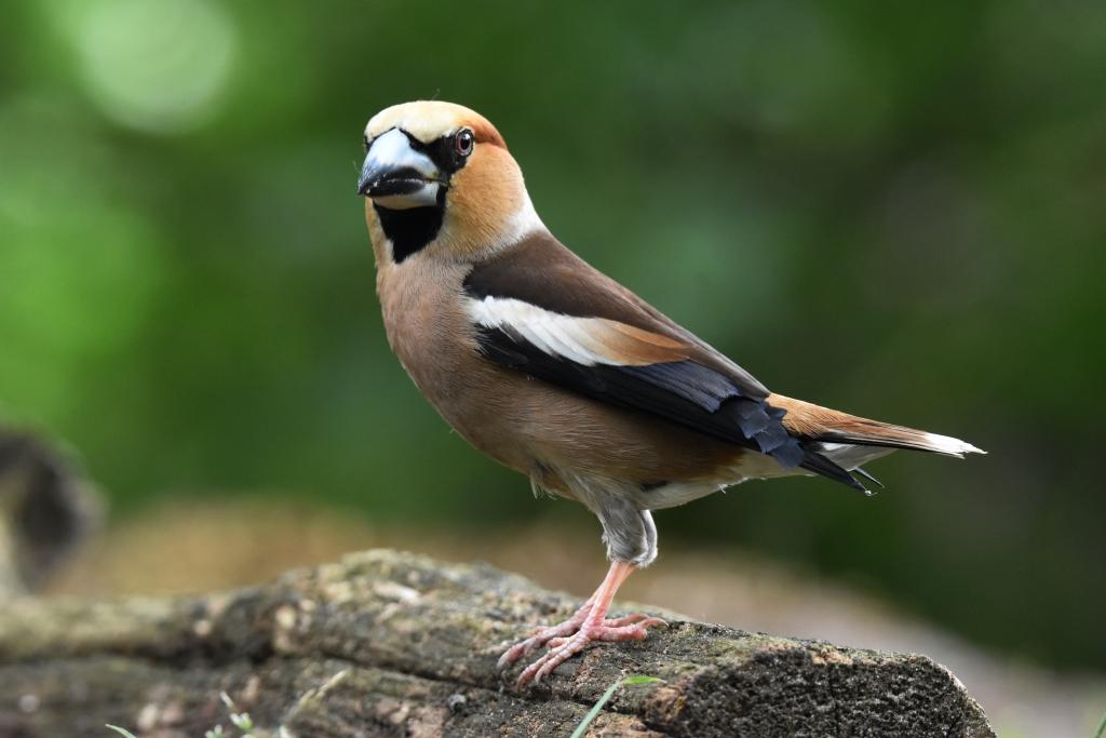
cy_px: 369
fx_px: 16591
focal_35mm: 540
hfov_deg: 3.8
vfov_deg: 2.5
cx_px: 553
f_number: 8
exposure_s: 1/80
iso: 2000
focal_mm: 360
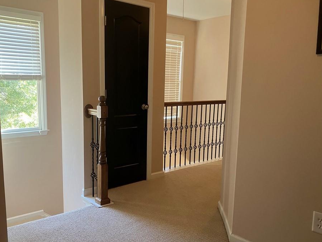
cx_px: 143
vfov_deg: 44.1
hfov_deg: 56.7
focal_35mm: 32
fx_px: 298
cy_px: 129
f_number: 1.8
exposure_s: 1/60
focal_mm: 3.99
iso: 200
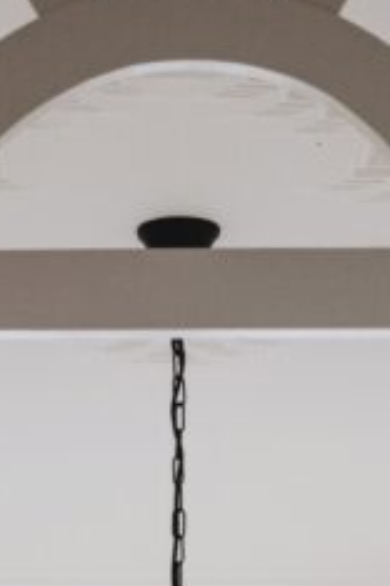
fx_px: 2697
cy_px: 1265
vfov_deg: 11.0
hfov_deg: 8.3
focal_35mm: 166
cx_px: 164
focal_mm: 38
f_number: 7.1
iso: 400
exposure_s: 1/8
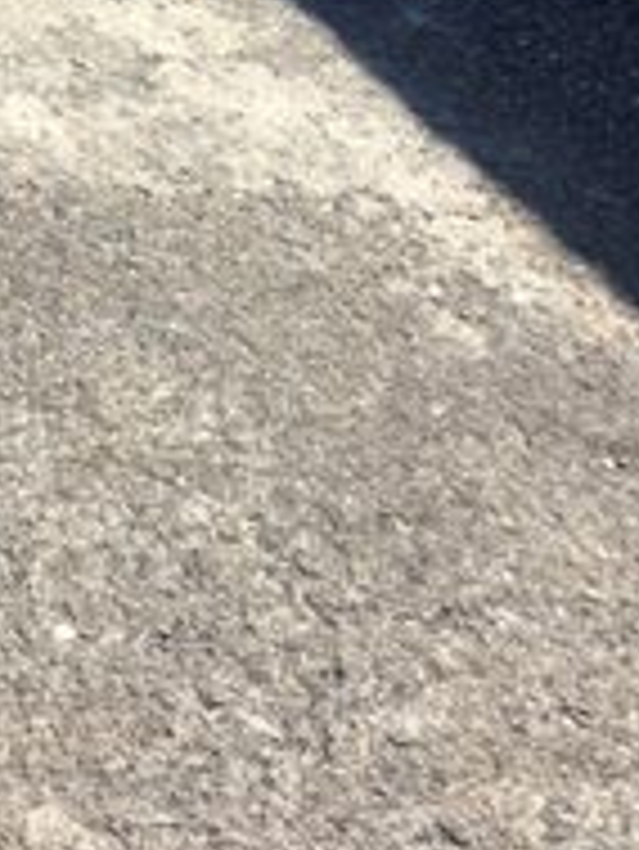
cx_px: -297
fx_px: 2409
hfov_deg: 14.2
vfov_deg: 18.5
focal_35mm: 98
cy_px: -283
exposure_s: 1/894
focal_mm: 4.15
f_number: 2.2
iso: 25
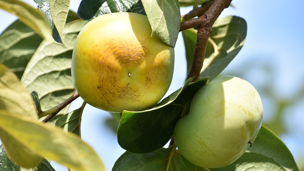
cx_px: 152
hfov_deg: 5.1
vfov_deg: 2.9
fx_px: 3434
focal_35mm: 426
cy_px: 81
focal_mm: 270
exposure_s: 1/200
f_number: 6.3
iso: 100
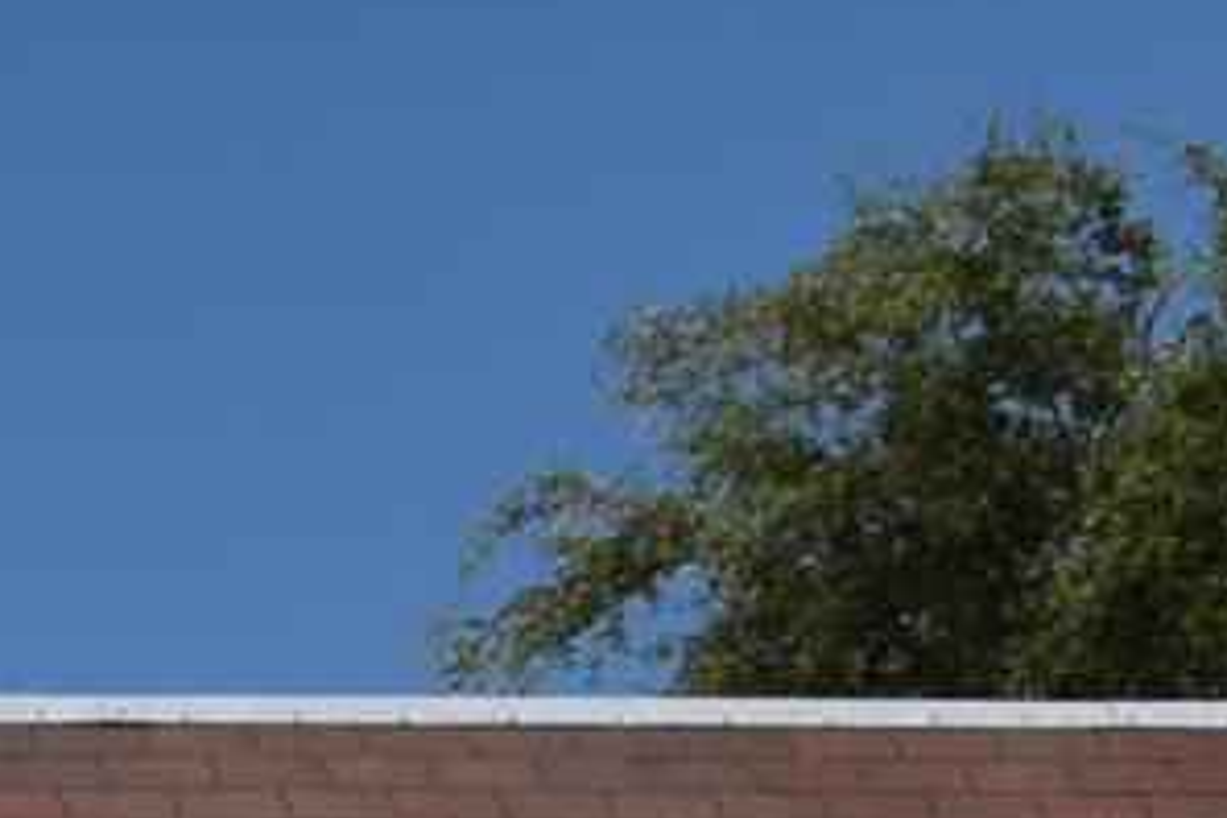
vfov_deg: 6.8
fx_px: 6339
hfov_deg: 9.1
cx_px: -2318
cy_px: 2235
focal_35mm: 186
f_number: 13
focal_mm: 18
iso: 200
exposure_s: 1/500
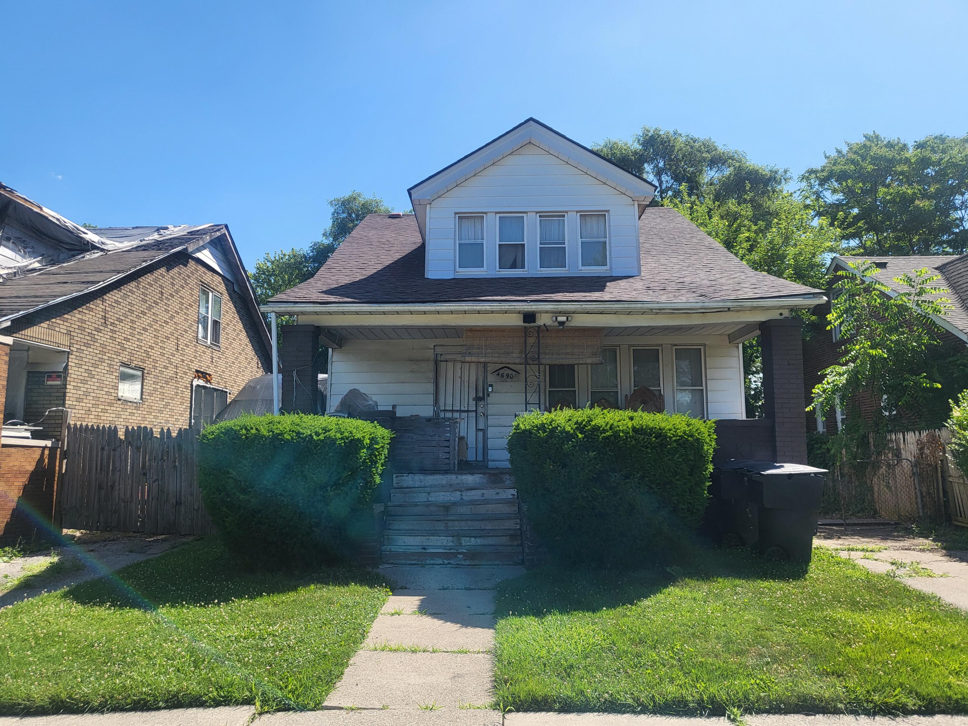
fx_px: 727
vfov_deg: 53.1
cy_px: 363
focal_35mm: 26
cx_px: 484
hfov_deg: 67.3
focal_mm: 4.25
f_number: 1.8
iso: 50
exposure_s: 1/1920
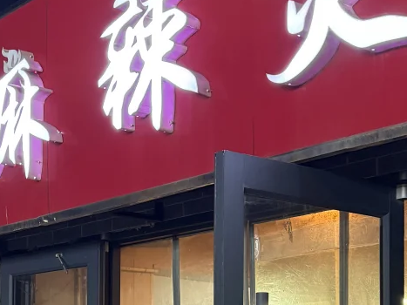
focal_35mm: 74
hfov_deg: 26.1
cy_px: 342
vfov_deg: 19.0
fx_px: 870
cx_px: 111
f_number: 1.78
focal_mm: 6.76
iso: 400
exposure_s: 1/50
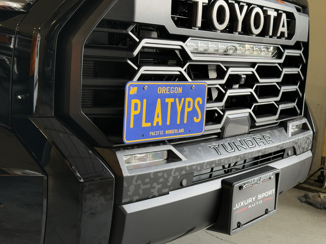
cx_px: 163
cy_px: 122
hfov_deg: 39.7
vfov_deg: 30.3
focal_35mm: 48
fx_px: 452
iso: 125
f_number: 1.78
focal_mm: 6.76
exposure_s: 1/60
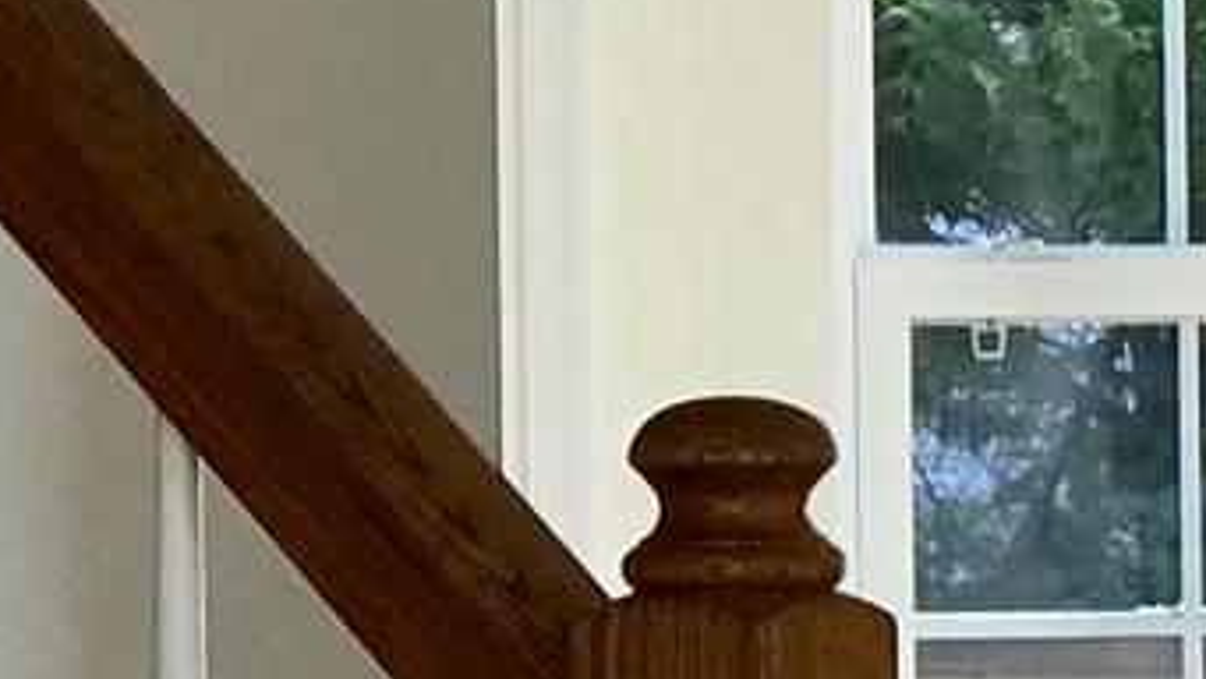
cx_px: 1892
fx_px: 11931
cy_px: 541
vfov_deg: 3.3
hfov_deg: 5.7
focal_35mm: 373
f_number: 2.8
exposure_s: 1/120
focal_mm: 6.6
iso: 32
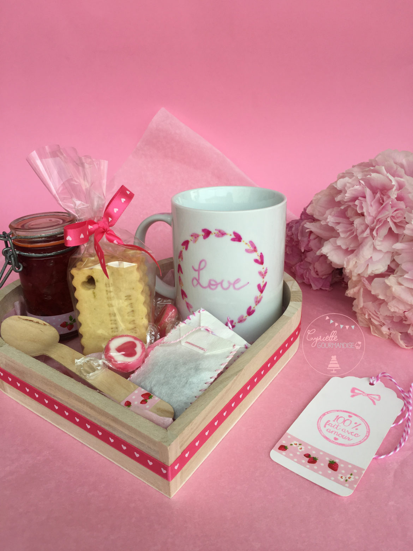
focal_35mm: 29
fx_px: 461
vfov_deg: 61.7
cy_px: 276
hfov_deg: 48.2
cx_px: 206
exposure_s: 1/100
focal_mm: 4.15
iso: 32
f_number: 2.2
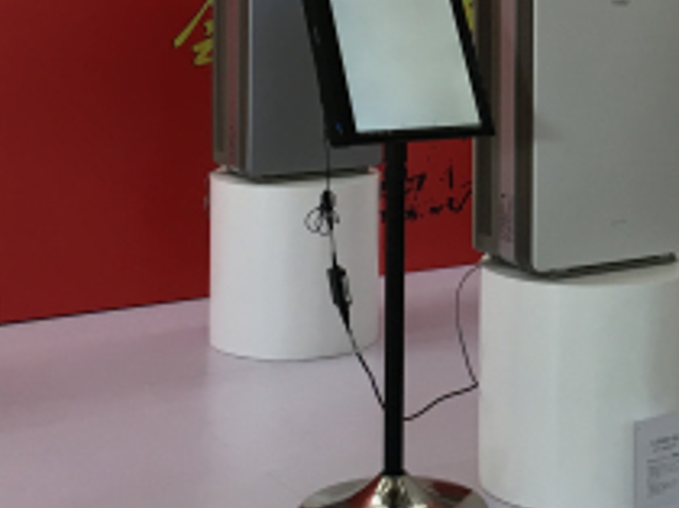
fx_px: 1626
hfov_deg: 23.3
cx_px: 540
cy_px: 0
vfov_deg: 17.3
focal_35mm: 83
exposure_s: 1/33
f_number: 2.2
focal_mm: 4.15
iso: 32
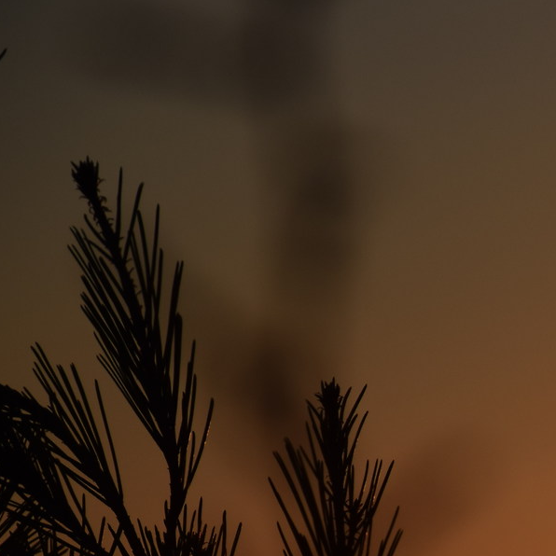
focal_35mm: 539
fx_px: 9789
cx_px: 1010
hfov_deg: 3.2
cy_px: 692
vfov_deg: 3.2
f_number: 6.3
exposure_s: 1/1250
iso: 100
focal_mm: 105
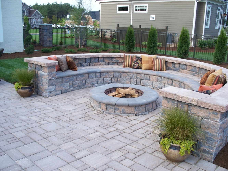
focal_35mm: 36
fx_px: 237
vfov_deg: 39.7
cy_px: 86
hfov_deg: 51.4
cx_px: 114
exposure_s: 1/125
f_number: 2.8
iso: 80
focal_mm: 7.54
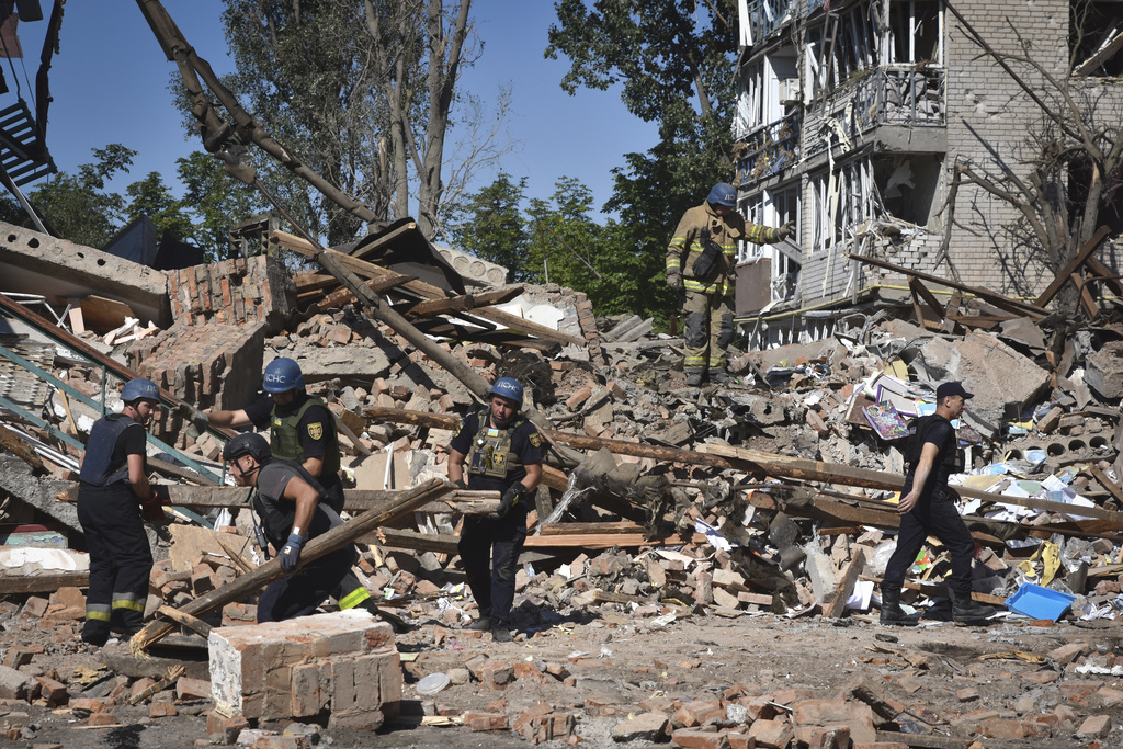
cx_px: 562
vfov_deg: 14.0
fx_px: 3042
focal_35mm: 98
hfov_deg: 20.9
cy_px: 374
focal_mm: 65
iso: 320
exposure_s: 1/5000
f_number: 5.6
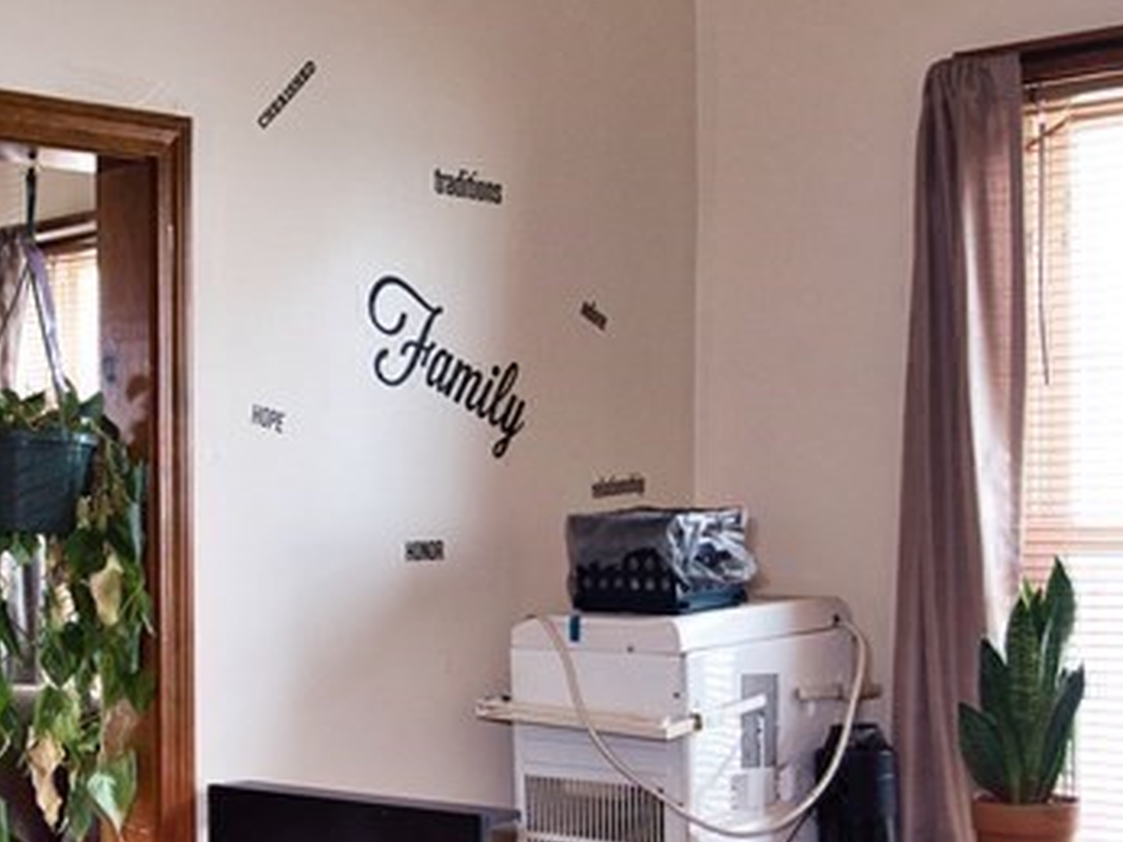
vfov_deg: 24.6
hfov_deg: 32.3
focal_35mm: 59
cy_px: 596
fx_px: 1913
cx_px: 330
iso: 200
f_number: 1.7
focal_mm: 10
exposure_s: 1/125
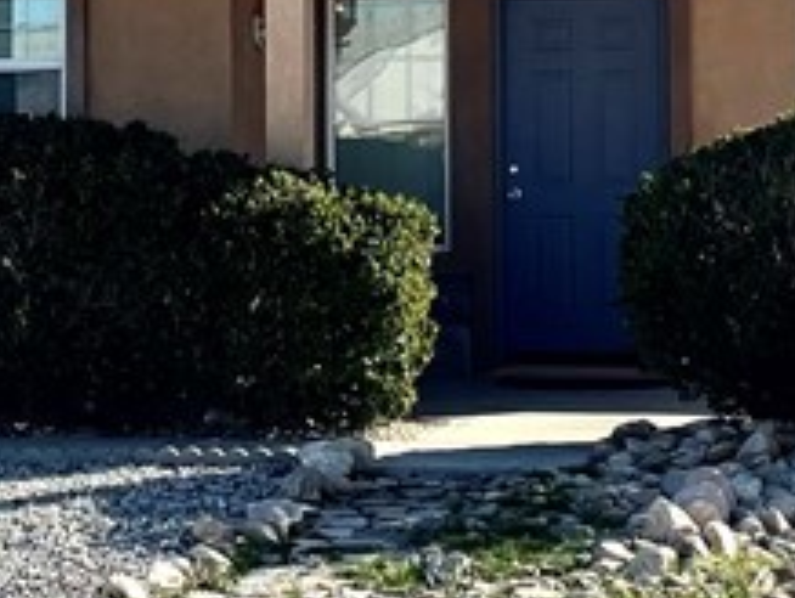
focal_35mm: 122
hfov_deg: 16.1
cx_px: 226
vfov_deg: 12.1
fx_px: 2805
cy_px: 124
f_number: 1.6
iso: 32
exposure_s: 1/3205
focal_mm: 4.2
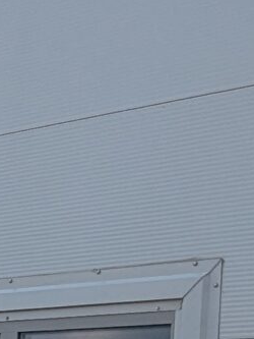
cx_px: -142
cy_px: 406
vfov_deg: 15.4
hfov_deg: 11.5
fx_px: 1203
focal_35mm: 123
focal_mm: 2.35
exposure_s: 1/2114
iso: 35
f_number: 2.2
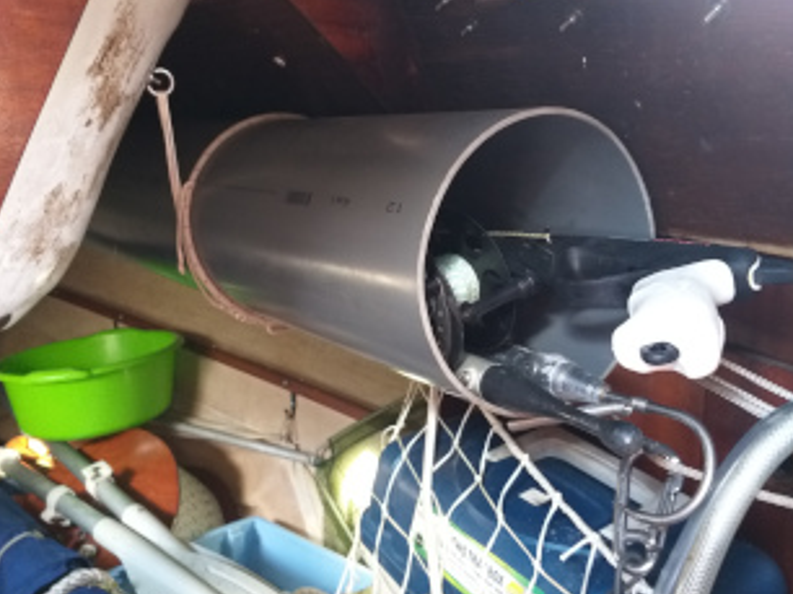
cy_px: 249
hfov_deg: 53.9
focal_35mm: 34
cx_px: 425
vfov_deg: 41.6
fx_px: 778
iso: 160
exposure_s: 1/33
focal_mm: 3.93
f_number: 1.7
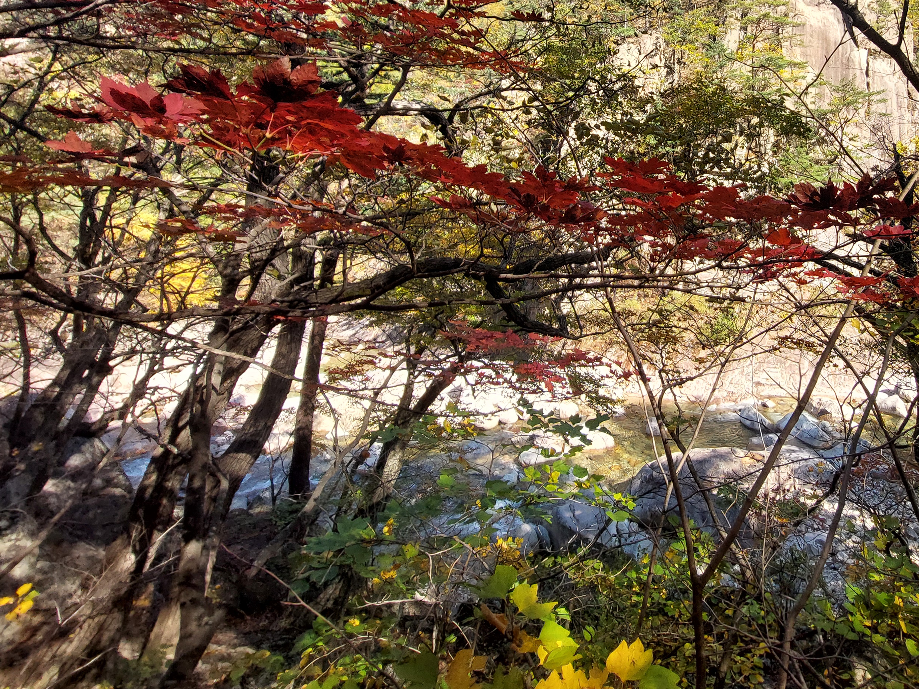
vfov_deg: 59.0
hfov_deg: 75.4
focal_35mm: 21
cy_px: 148
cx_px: 644
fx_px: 558
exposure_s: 1/370
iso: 50
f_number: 2.2
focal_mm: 1.74
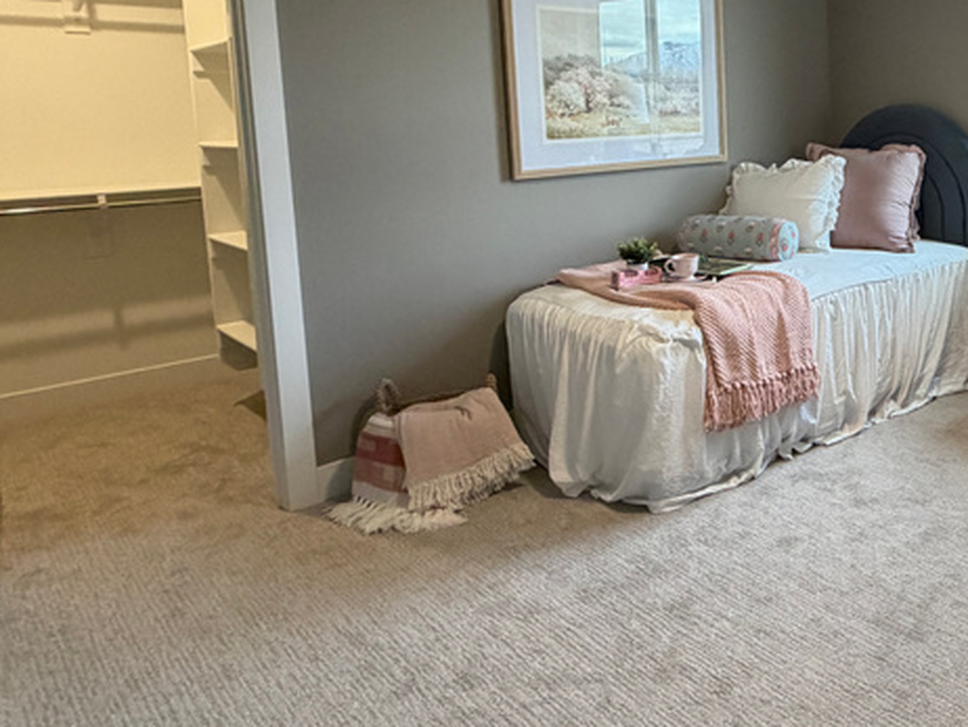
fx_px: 867
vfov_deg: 44.1
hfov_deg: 50.9
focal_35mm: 31
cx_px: 888
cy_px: 186
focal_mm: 2.22
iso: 250
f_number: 2.2
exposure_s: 1/120
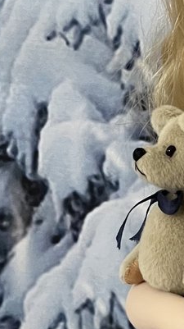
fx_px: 2425
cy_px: 393
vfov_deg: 7.7
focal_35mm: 279
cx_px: 364
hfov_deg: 4.3
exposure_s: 1/60
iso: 400
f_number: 2.8
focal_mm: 9
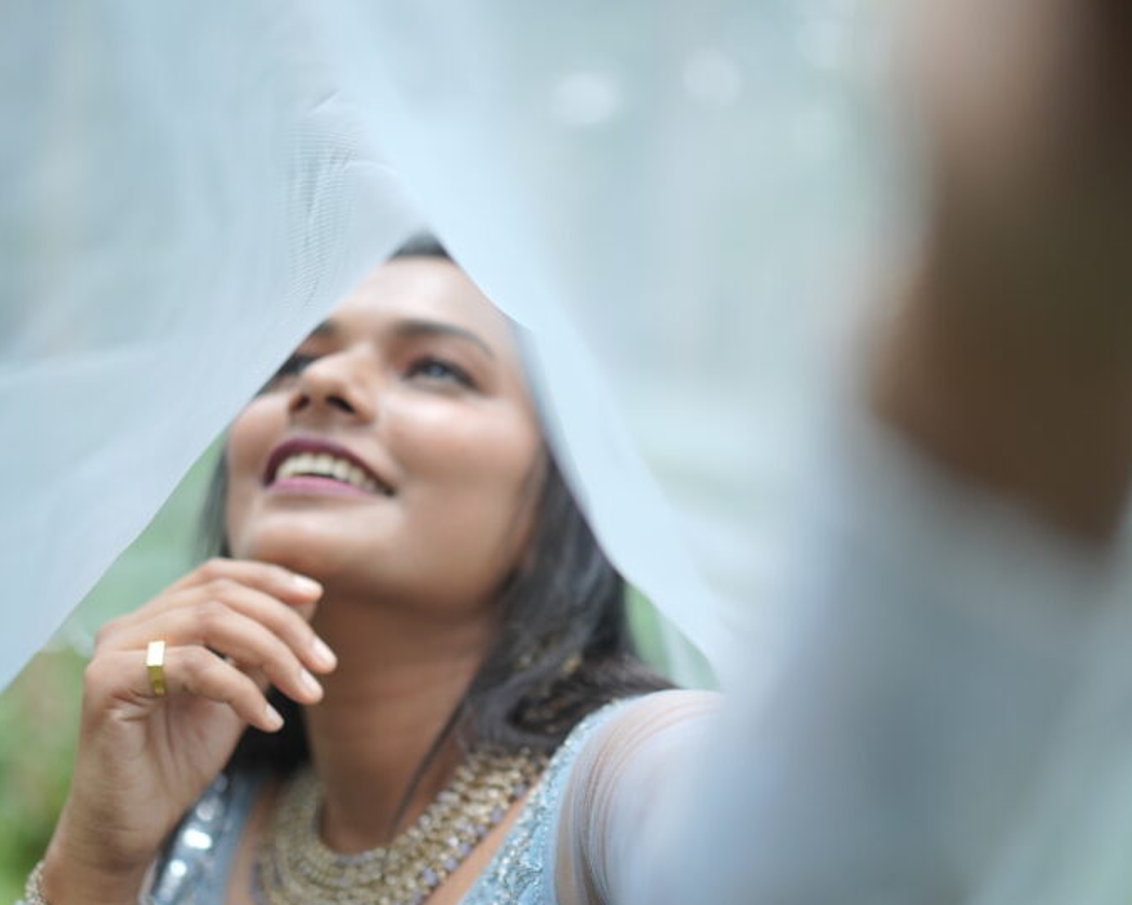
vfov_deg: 30.1
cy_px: 590
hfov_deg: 37.3
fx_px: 1675
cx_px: 568
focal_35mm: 50
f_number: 1.4
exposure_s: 1/2000
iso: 500
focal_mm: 35
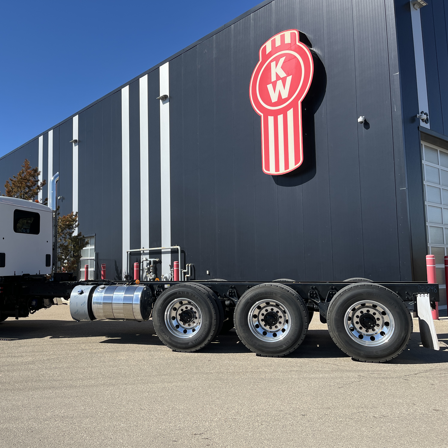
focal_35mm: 31
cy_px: 224
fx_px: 454
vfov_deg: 52.5
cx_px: 158
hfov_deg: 51.8
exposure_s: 1/3623
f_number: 1.6
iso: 50
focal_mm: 5.1
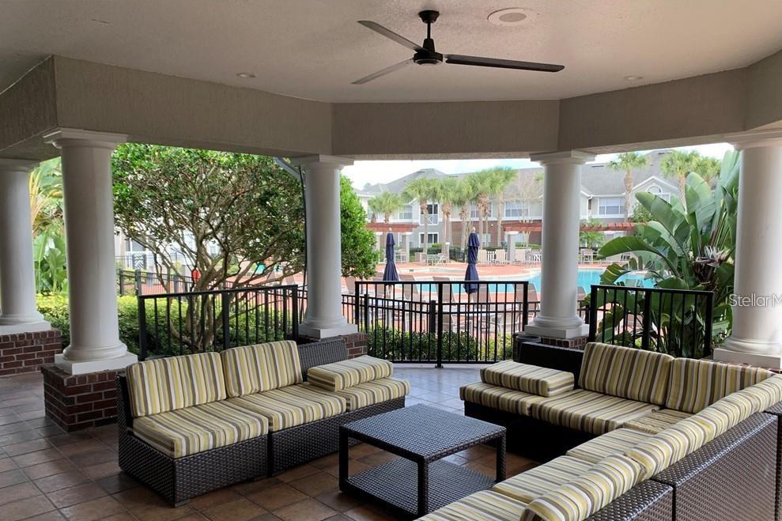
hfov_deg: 65.5
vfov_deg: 46.2
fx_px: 608
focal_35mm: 28
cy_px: 300
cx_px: 399
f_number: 1.8
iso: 25
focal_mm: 4.25
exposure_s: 1/167
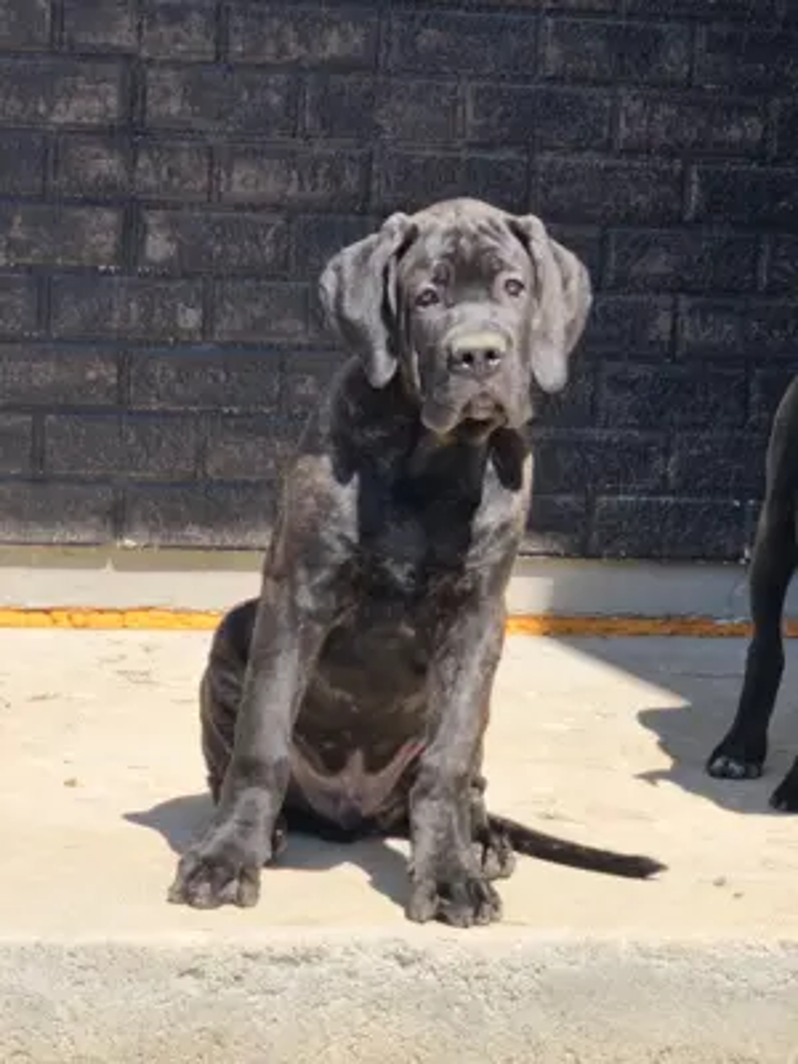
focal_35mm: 166
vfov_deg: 11.9
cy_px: 532
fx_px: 5102
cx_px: 399
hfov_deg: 8.9
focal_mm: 8.8
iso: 50
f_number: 2
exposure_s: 1/462
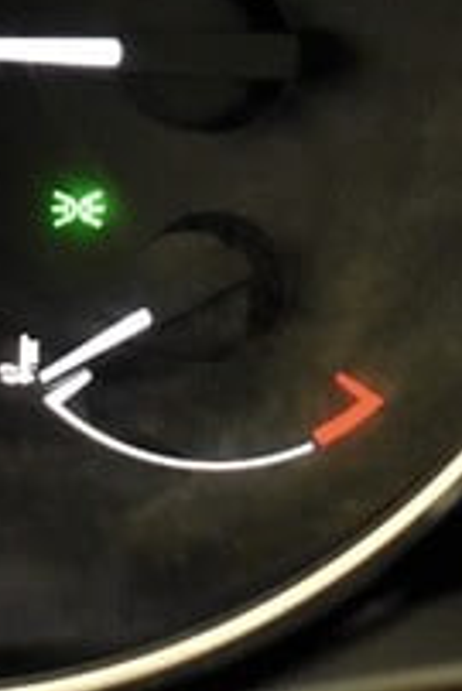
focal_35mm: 180
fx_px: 3463
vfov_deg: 11.2
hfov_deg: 7.2
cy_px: -144
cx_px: 1129
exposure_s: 1/50
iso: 4500
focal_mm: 27
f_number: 4
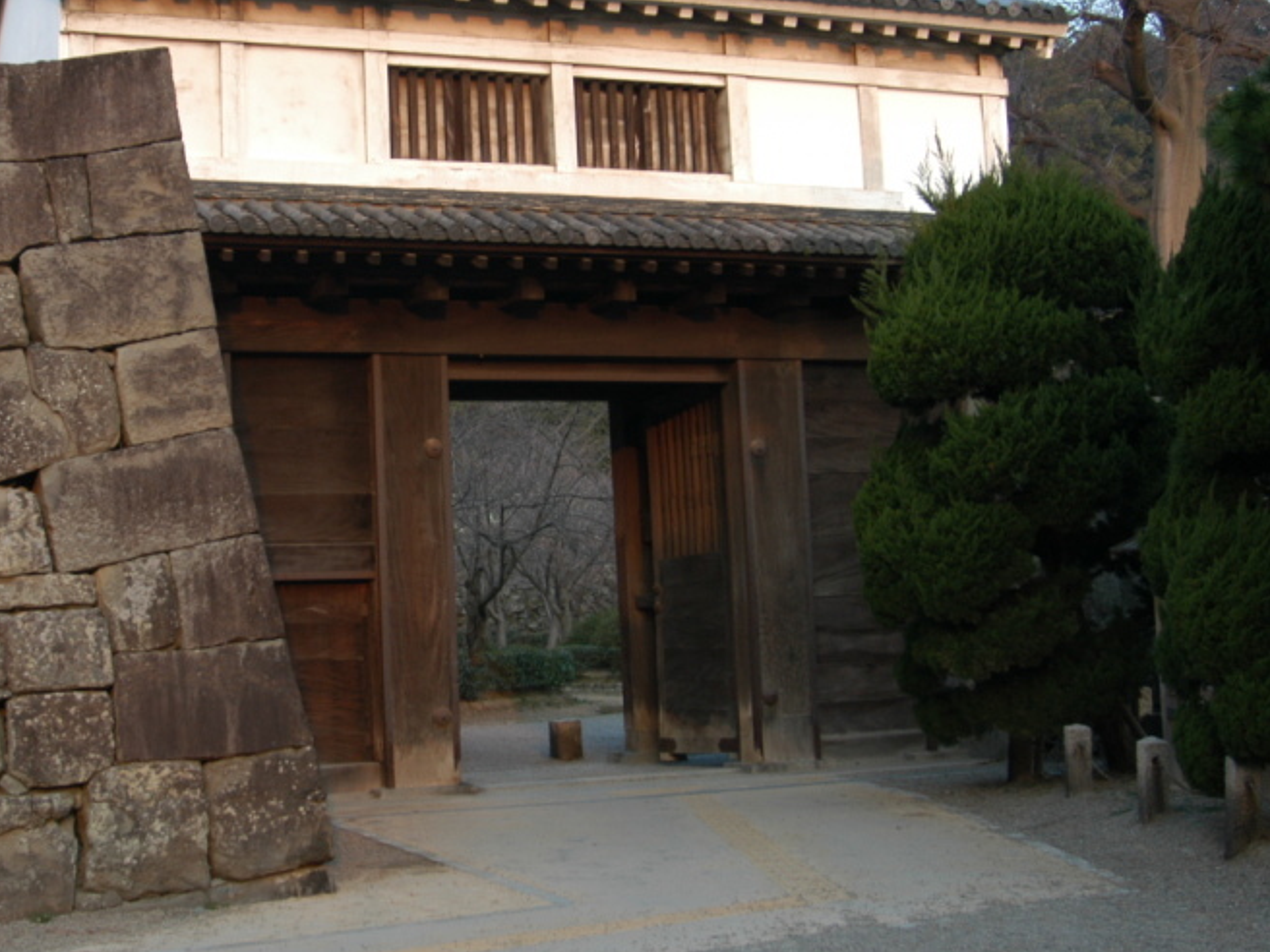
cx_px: 441
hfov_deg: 35.3
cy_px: 363
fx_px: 1981
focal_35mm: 54
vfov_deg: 27.0
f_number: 5
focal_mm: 24
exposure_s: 1/90
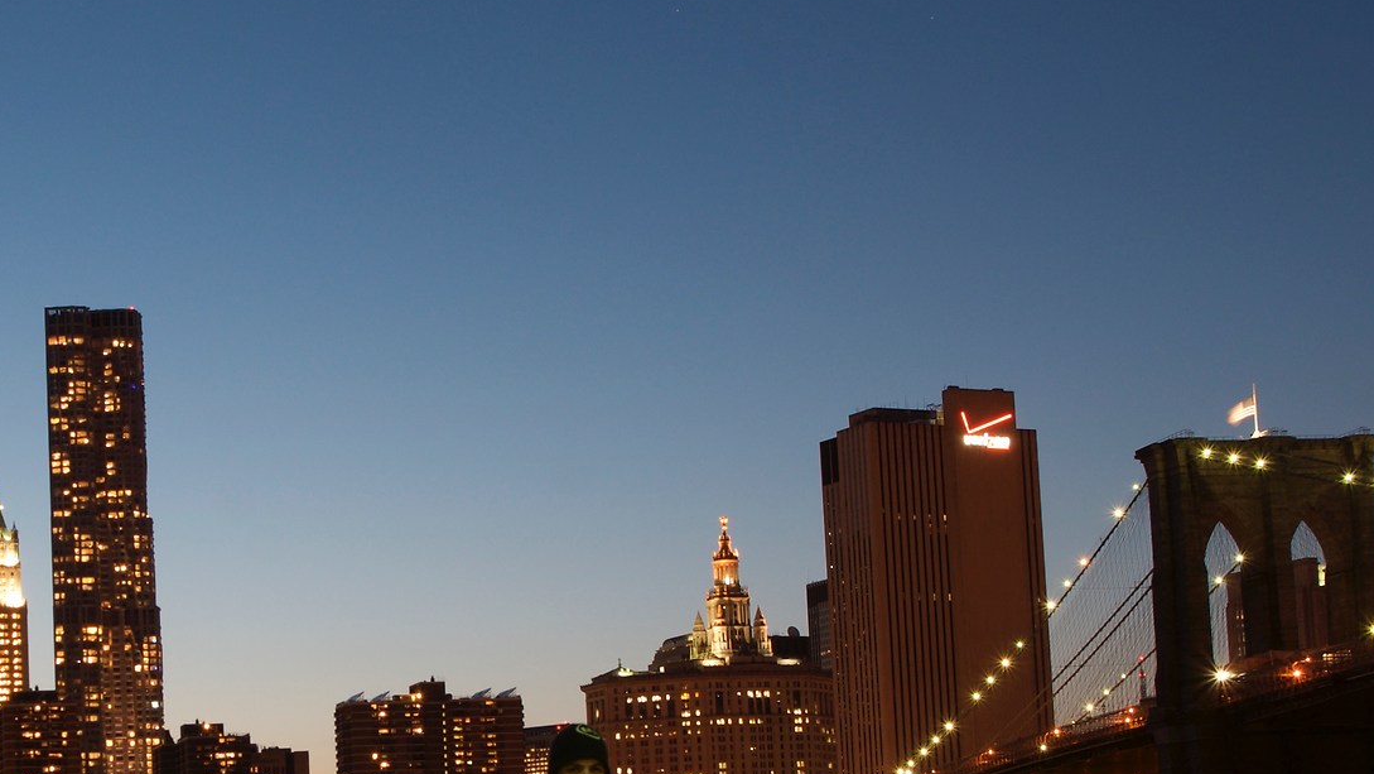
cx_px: 294
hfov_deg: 27.4
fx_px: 2769
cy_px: 722
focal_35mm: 76
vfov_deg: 15.7
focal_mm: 22
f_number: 10
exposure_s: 8
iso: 100
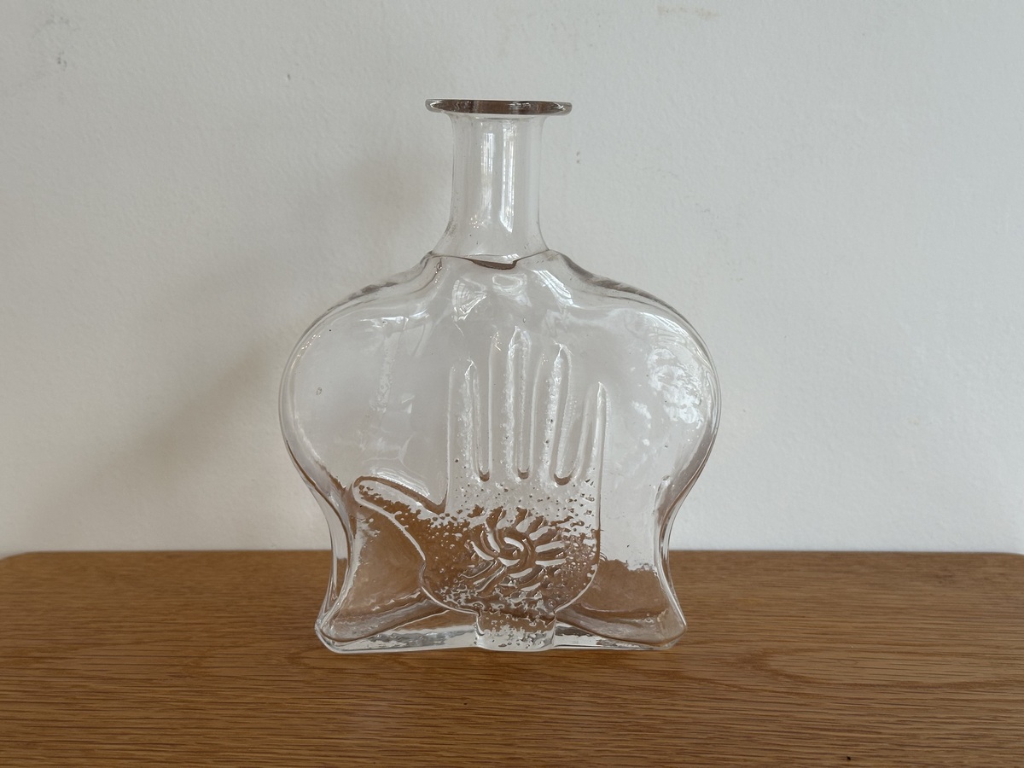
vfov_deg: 30.3
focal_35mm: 48
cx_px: 512
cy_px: 384
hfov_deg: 39.7
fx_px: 1420
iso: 64
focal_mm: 6.86
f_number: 1.78
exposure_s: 1/60
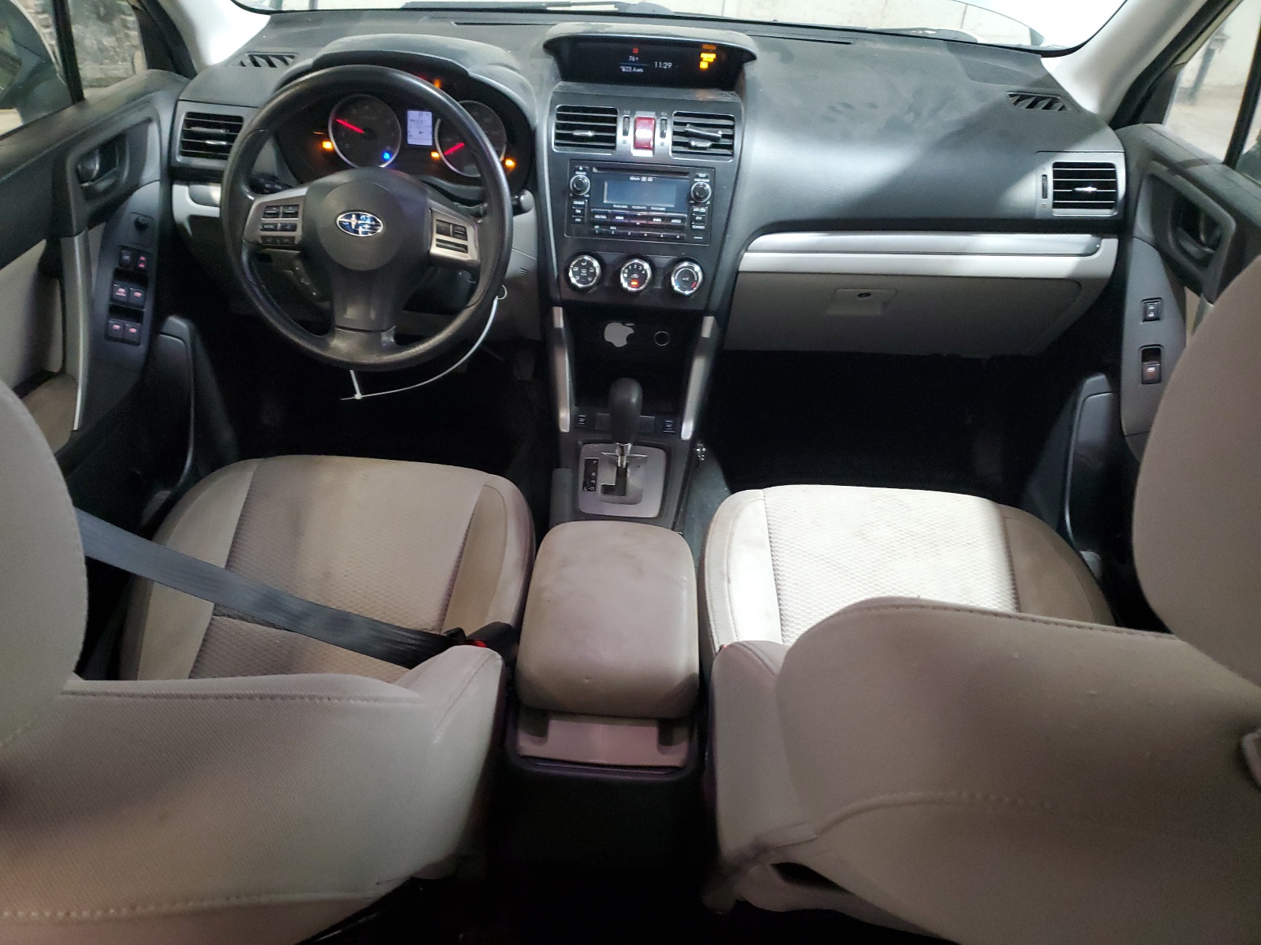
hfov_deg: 67.3
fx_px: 947
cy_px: 472
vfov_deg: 53.1
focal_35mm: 26
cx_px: 630
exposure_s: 1/40
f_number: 1.5
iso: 330
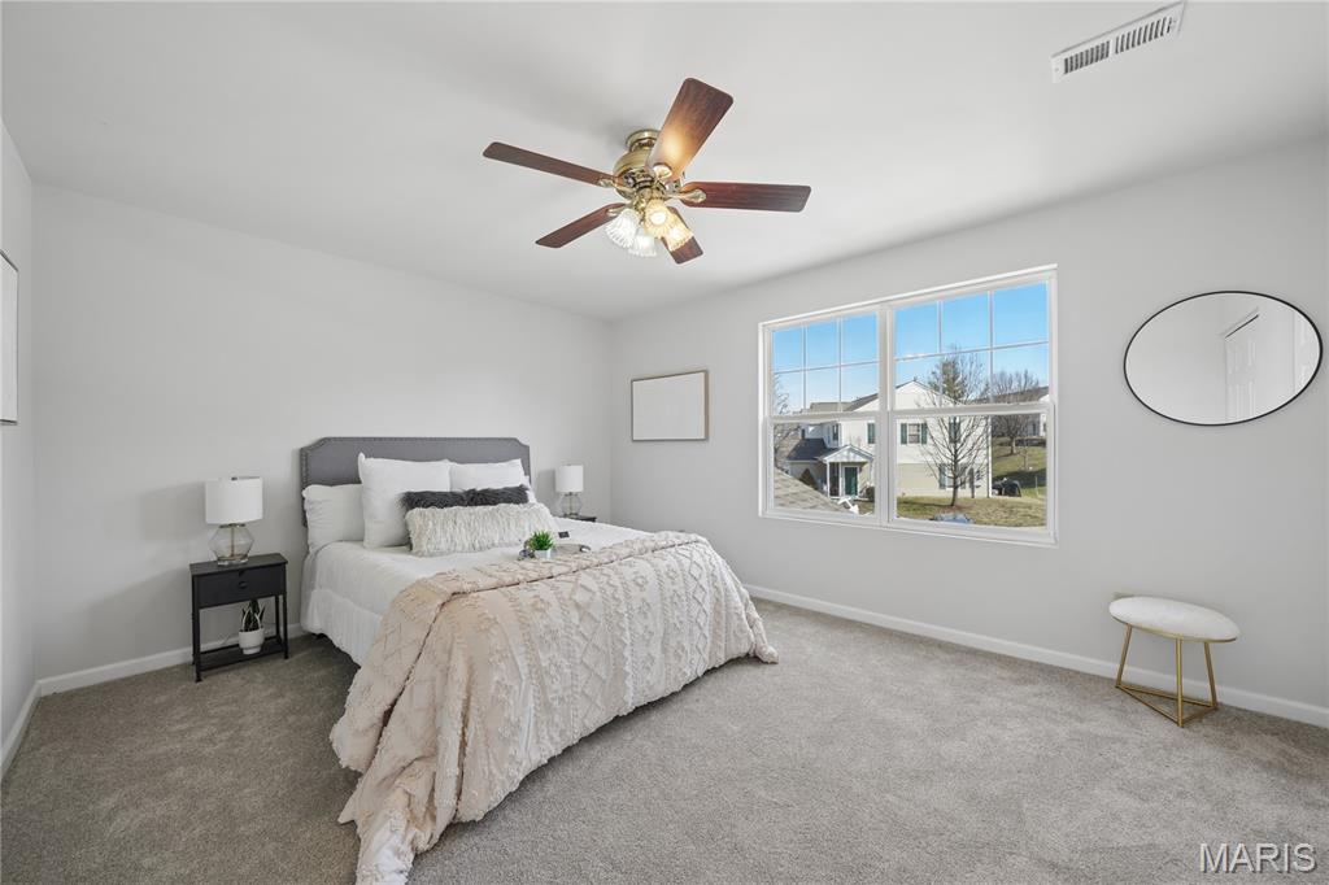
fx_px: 443
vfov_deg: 90.0
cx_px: 664
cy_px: 442
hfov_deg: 112.6
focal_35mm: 12
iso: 400
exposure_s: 1/60
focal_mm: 12
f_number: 8
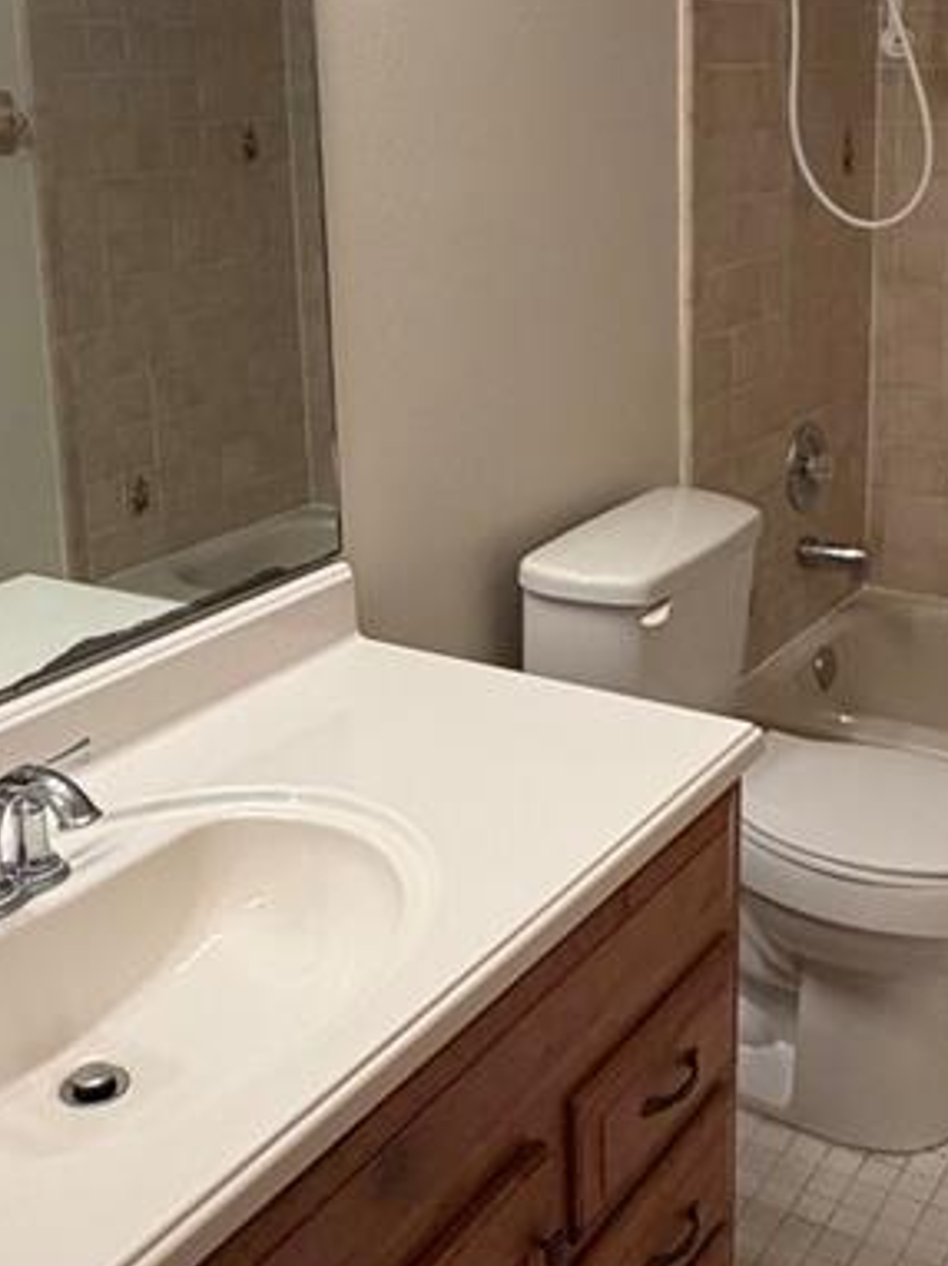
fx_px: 1608
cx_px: 626
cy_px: 431
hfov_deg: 32.6
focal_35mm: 44
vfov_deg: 42.4
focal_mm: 2.22
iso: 320
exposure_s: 1/120
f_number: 2.2
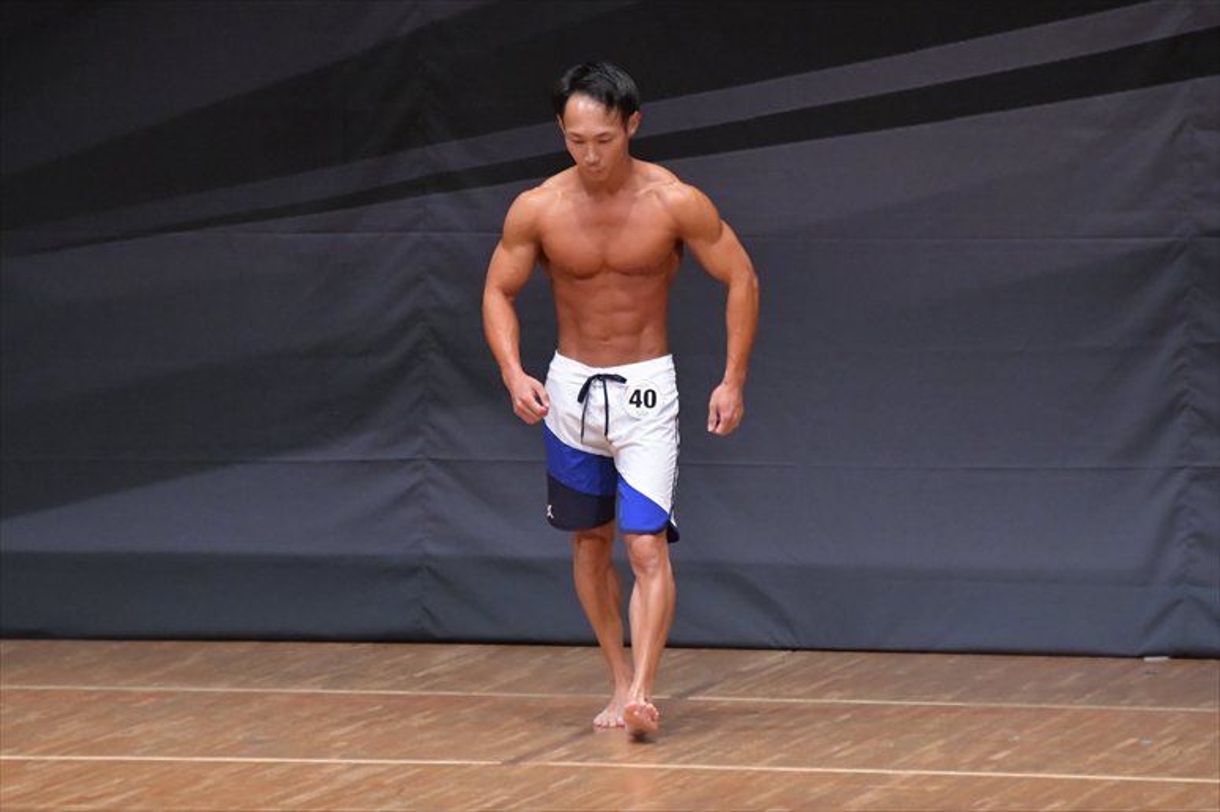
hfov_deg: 6.0
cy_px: 406
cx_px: 610
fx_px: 11686
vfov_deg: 4.0
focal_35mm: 345
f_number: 5.6
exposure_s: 1/400
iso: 6400
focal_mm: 230
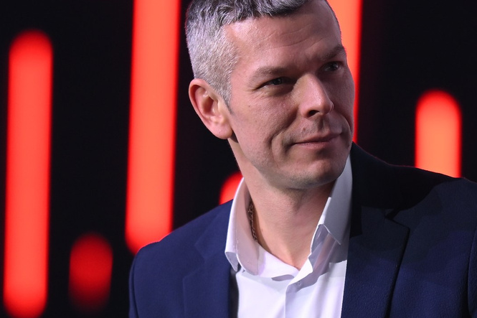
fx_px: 6888
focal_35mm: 520
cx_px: 263
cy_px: 275
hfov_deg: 4.0
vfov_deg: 2.6
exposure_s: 1/400
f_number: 1.8
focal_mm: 135
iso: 500
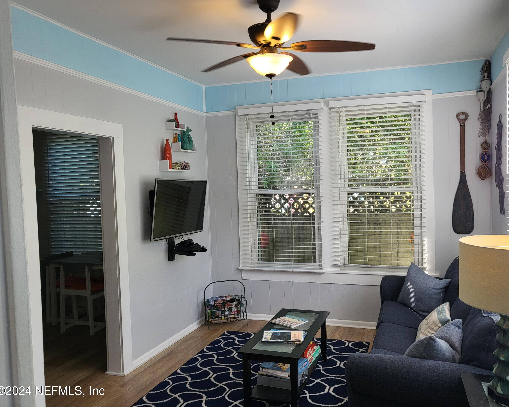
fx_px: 422
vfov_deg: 51.5
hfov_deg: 62.1
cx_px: 276
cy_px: 199
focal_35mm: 28
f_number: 1.8
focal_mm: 4.25
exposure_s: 1/123
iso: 50
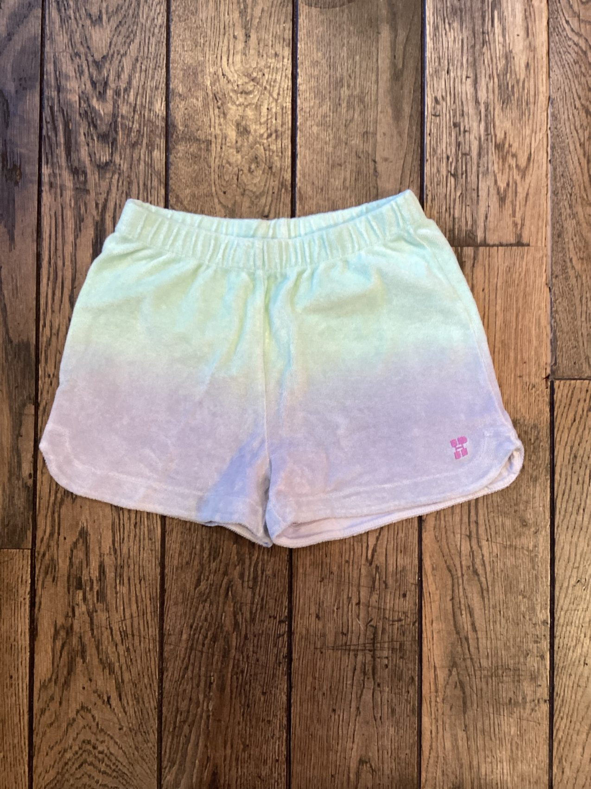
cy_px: 394
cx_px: 296
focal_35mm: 31
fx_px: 706
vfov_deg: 58.4
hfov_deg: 45.4
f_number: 2.4
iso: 64
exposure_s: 1/50
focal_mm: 3.3
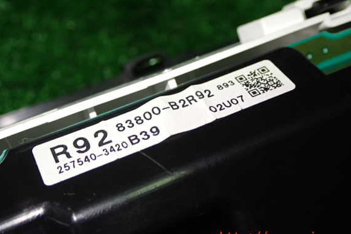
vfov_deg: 24.6
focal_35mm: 55
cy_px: 106
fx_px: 536
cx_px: 174
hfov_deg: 36.2
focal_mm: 9.01
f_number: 3.2
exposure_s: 1/50
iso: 320
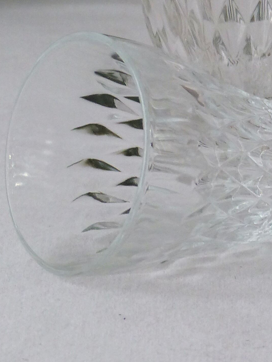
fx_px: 3878
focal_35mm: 370
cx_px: 359
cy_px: 133
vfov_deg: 5.4
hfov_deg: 4.0
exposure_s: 1/60
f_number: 2.8
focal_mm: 21.8
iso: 250
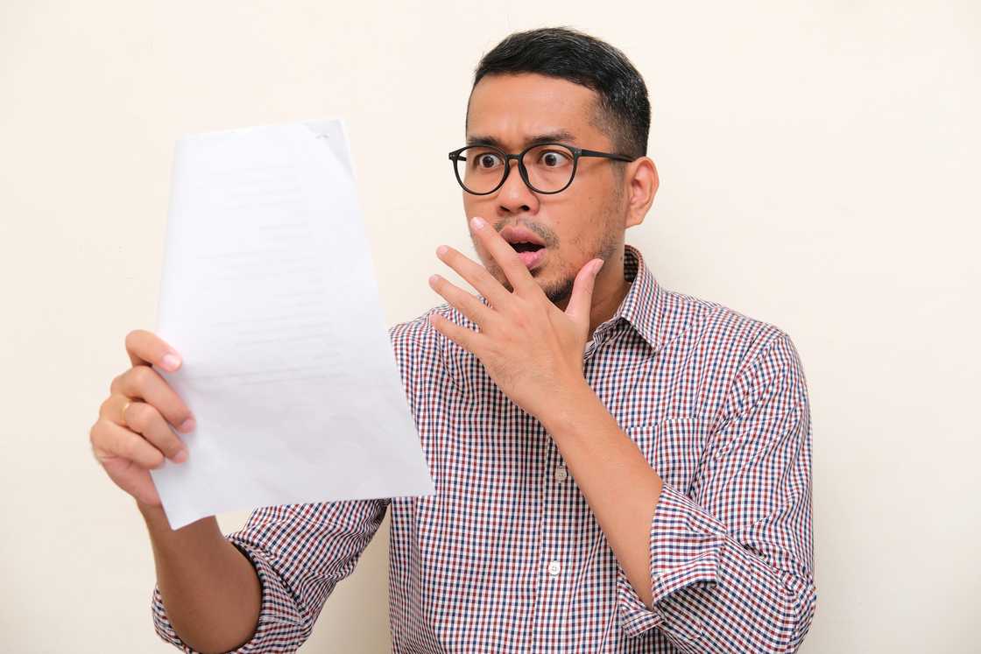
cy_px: 327
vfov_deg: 25.5
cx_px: 490
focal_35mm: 53
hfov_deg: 37.5
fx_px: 1444
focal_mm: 35
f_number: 4.5
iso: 250
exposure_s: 1/100
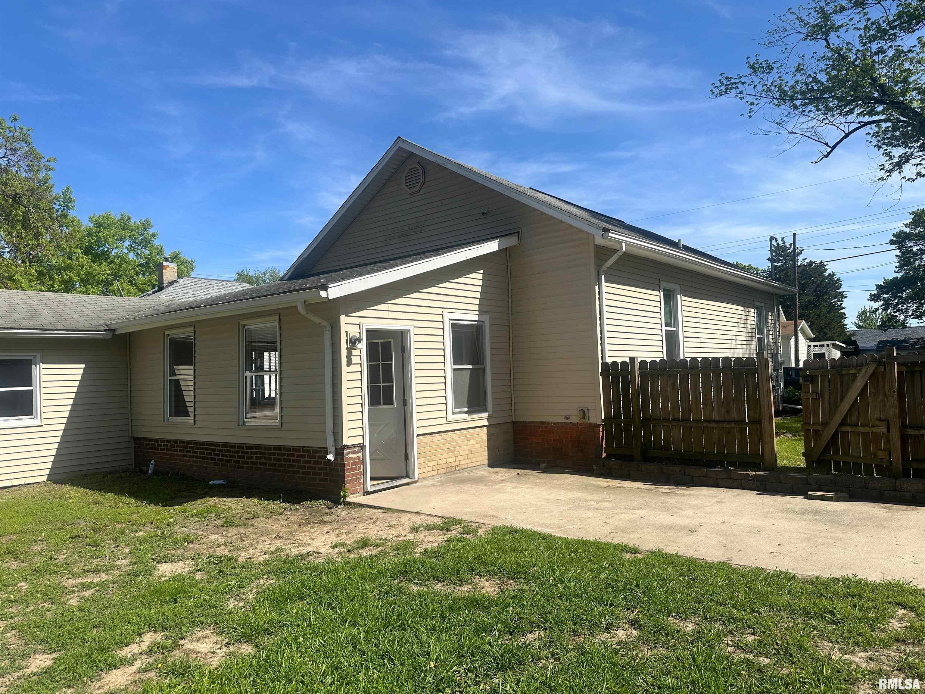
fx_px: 641
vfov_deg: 56.8
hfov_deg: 71.6
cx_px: 462
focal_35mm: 24
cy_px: 347
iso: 80
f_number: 1.78
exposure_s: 1/5000
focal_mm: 6.86
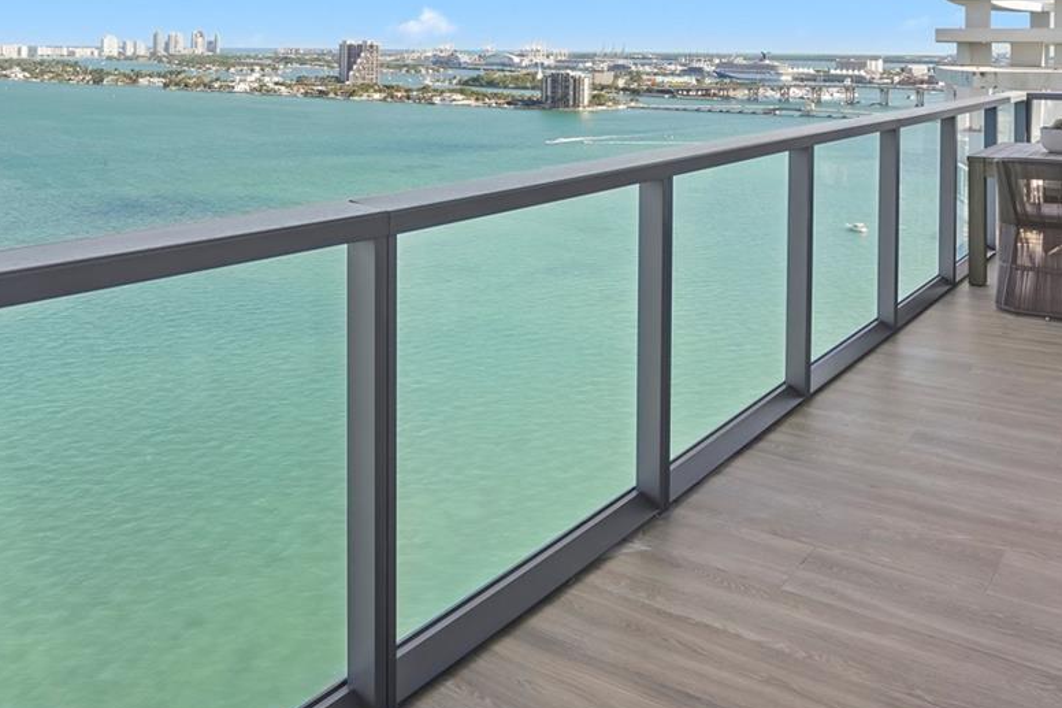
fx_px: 973
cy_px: 33
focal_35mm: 33
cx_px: 520
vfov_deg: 36.7
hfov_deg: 57.2
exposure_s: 1/25
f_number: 9
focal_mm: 16
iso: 100
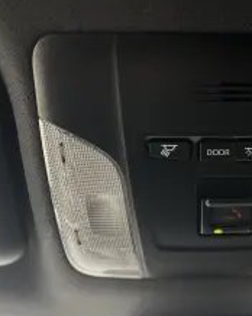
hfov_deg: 33.8
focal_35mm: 42
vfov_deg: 43.9
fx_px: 392
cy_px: 159
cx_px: 224
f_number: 1.6
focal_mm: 5.96
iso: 200
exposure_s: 1/60
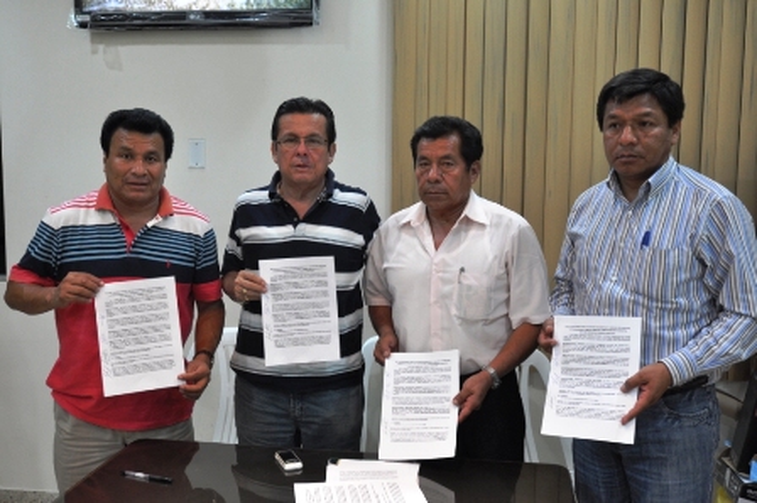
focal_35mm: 36
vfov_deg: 36.8
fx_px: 756
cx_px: 378
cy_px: 252
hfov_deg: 53.2
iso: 720
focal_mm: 24
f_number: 4
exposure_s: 1/60
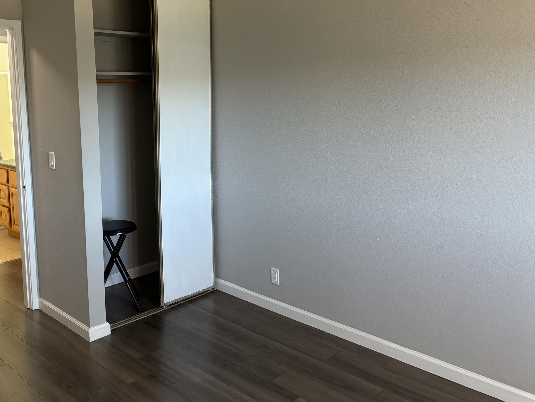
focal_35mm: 34
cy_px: 146
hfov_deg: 53.2
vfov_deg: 41.4
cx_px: 190
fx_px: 526
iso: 160
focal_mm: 5.96
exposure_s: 1/60
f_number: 1.6
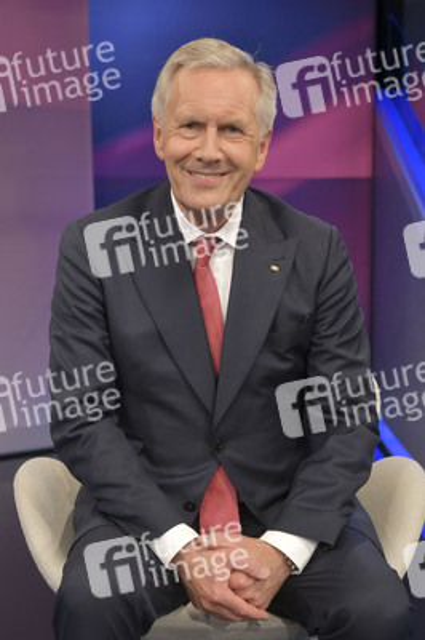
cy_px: 320
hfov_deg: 24.6
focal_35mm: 55
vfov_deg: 36.3
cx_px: 212
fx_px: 976
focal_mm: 55
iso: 1600
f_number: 5.6
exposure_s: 1/160
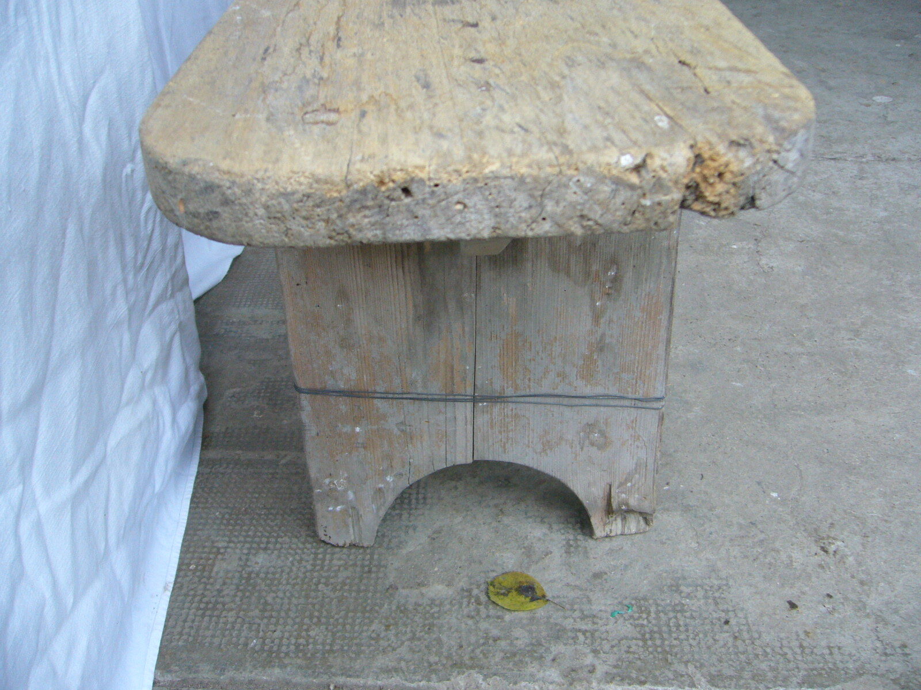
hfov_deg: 52.6
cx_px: 460
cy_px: 345
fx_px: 931
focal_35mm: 35
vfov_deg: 40.7
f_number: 2.8
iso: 125
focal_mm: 5.8
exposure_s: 1/15
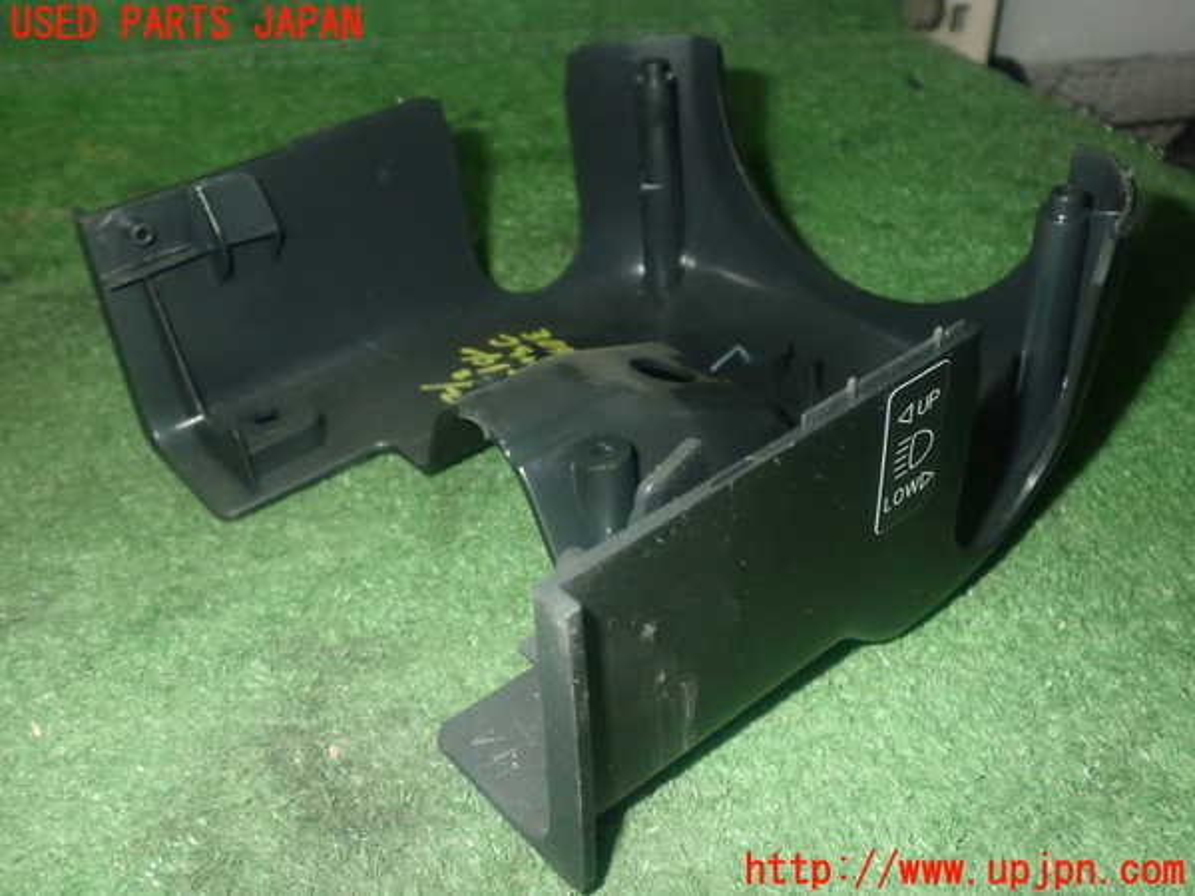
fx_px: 1243
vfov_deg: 39.7
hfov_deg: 51.4
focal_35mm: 36
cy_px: 448
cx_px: 598
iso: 800
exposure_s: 1/40
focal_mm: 6.37
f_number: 7.1
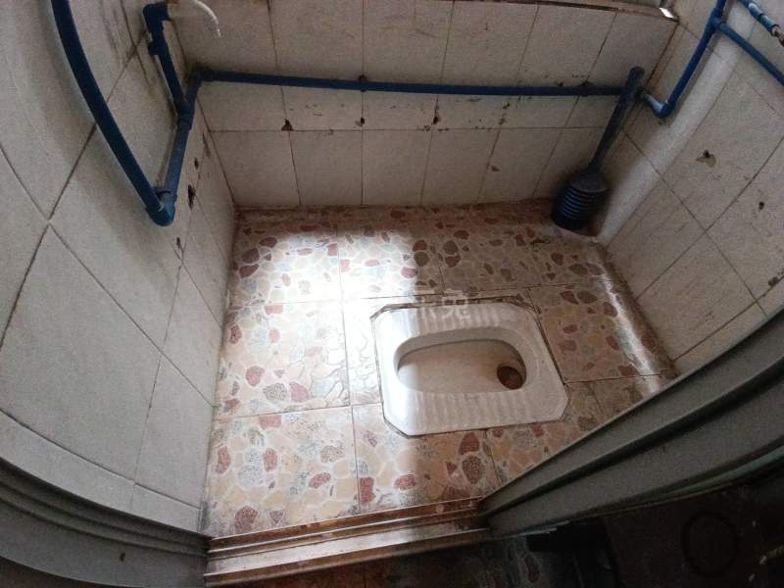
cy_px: 294
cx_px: 392
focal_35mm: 17
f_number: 2.4
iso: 1108
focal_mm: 1.78
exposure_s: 1/25
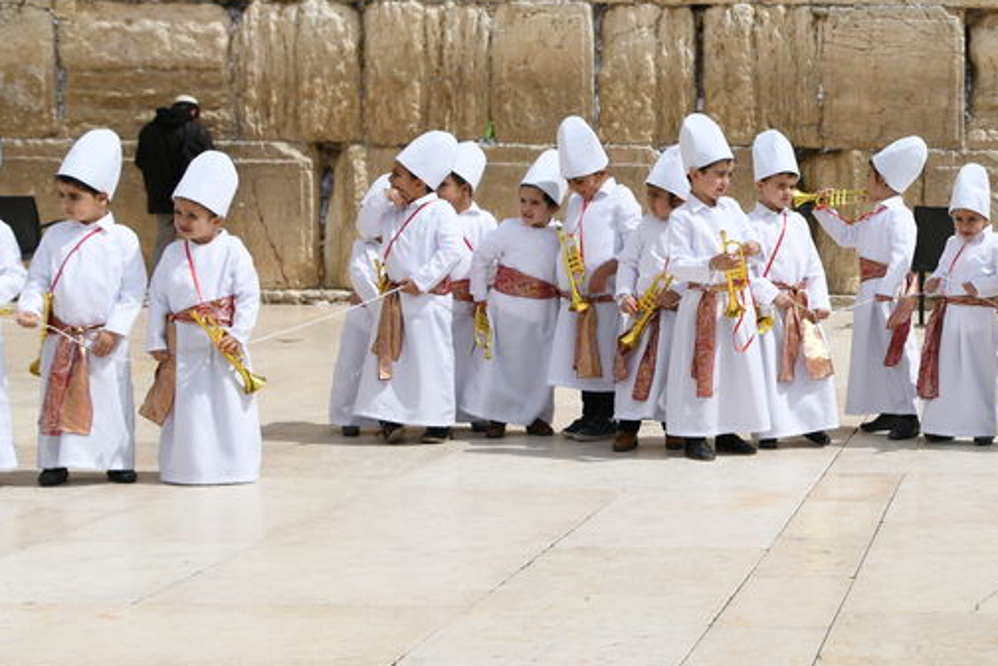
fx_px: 2079
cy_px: 425
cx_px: 1067
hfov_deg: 25.3
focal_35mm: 75
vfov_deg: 18.1
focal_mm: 27
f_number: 4
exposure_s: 1/5000
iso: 200
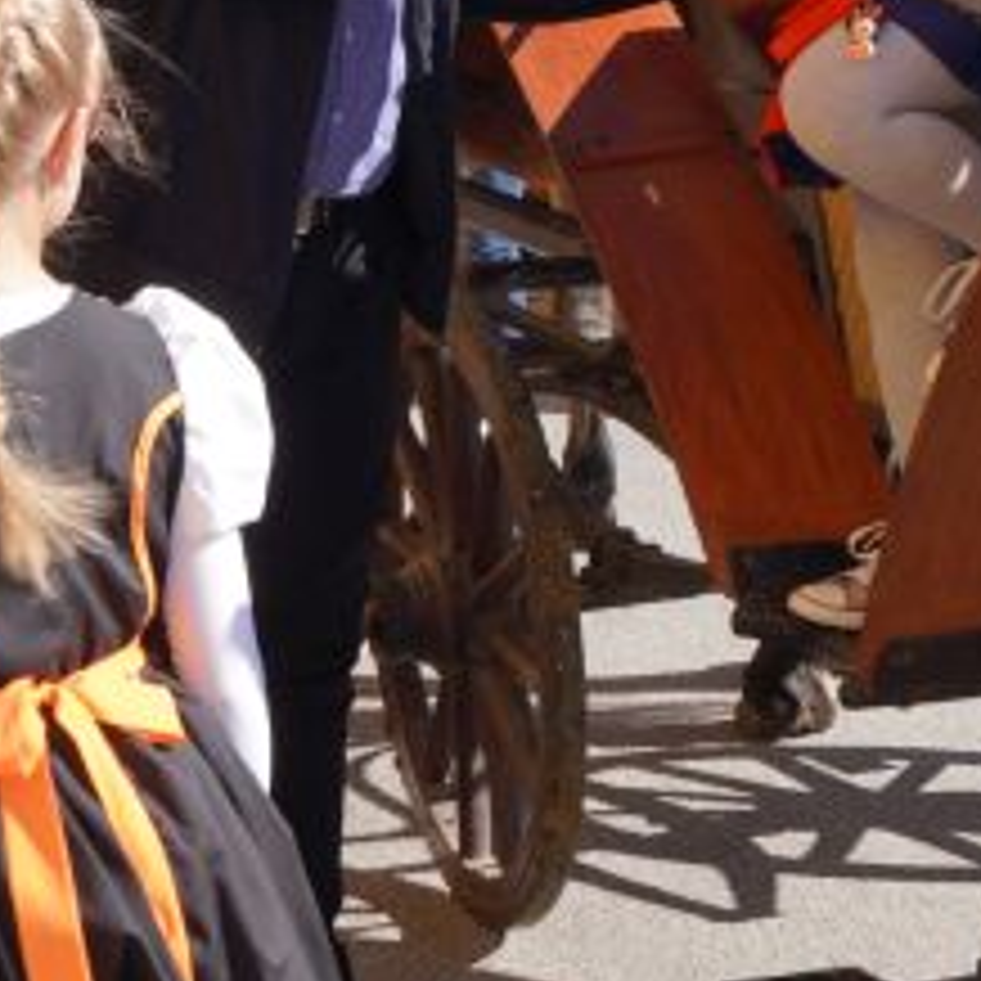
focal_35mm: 101
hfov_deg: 17.2
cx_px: 652
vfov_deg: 16.7
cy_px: -86
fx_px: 3238
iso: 100
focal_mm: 18
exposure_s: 1/200
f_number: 7.1
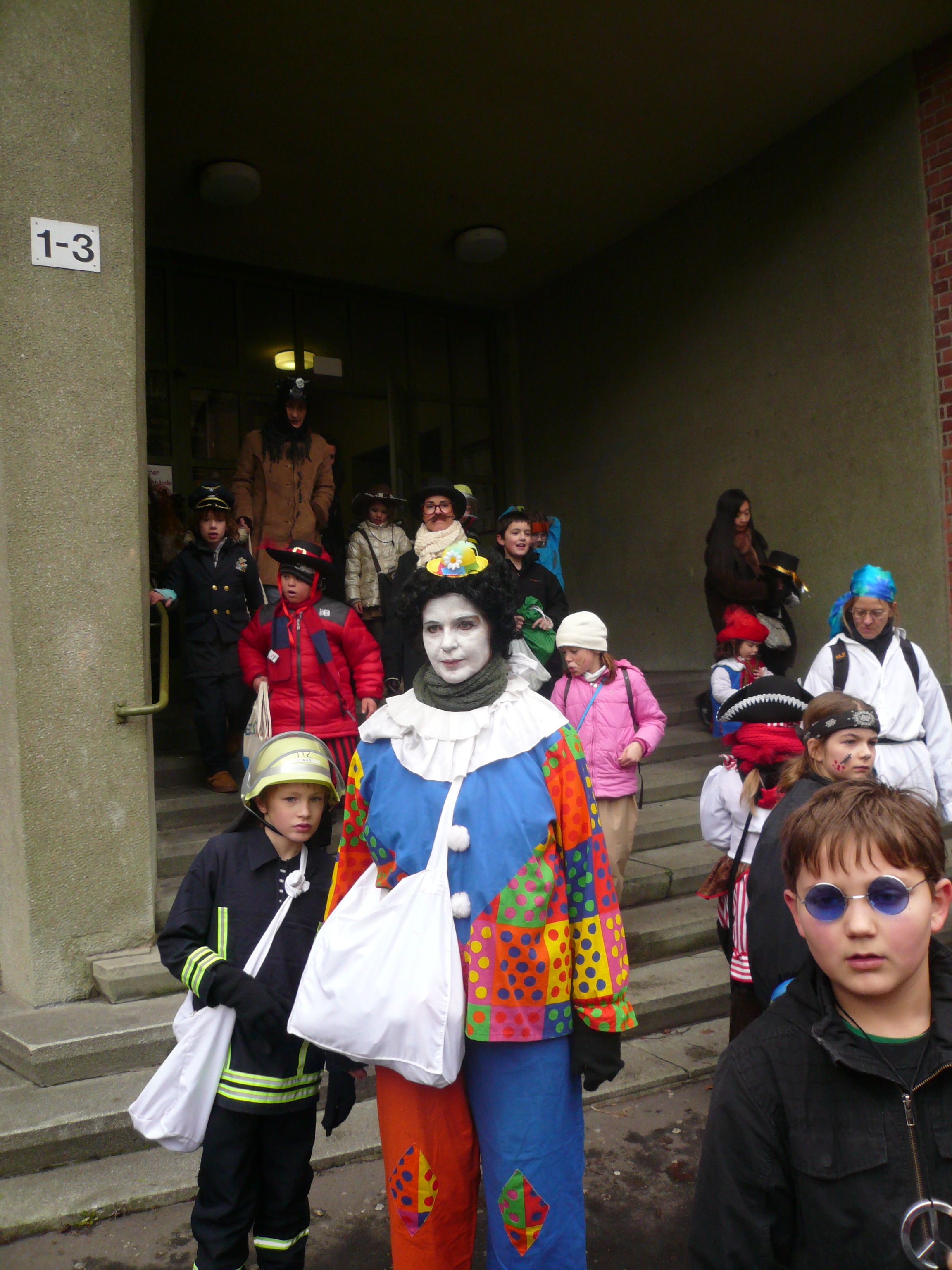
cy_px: 635
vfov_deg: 63.4
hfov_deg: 49.7
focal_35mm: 28
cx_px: 476
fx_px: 1027
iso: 100
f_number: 2.8
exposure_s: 1/125
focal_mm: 4.6
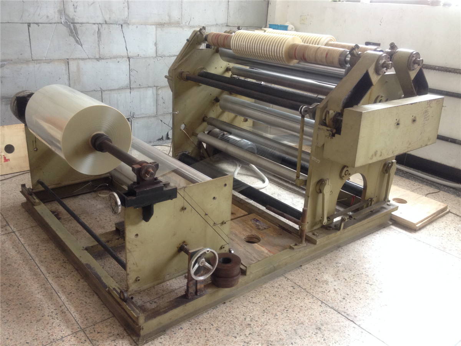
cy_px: 173
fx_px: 466
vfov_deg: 40.7
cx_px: 230
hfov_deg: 52.6
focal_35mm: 35
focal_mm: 4.28
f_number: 2.4
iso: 100
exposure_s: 1/20
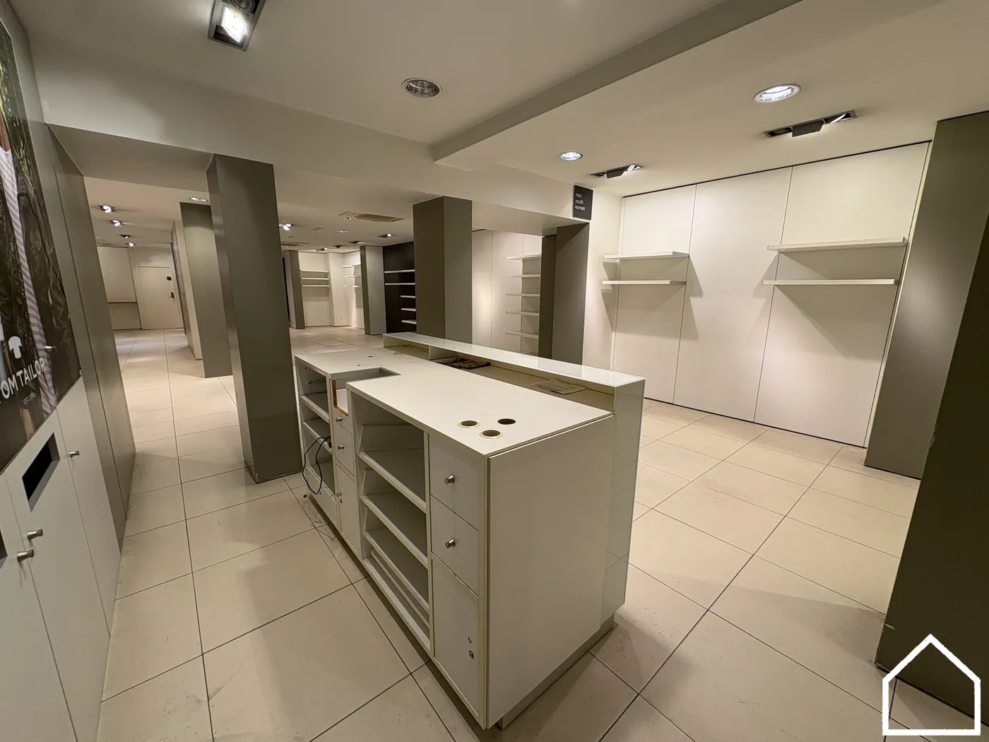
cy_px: 371
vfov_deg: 85.7
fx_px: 400
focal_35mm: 14
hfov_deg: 102.1
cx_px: 494
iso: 50
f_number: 2.2
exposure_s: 1/100
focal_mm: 2.22
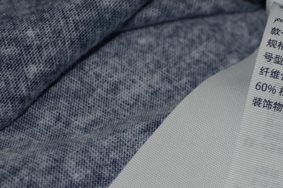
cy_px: 177
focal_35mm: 171
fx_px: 1344
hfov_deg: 11.8
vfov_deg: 8.0
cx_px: 328
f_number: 5.3
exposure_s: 1/60
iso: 100
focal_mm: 45
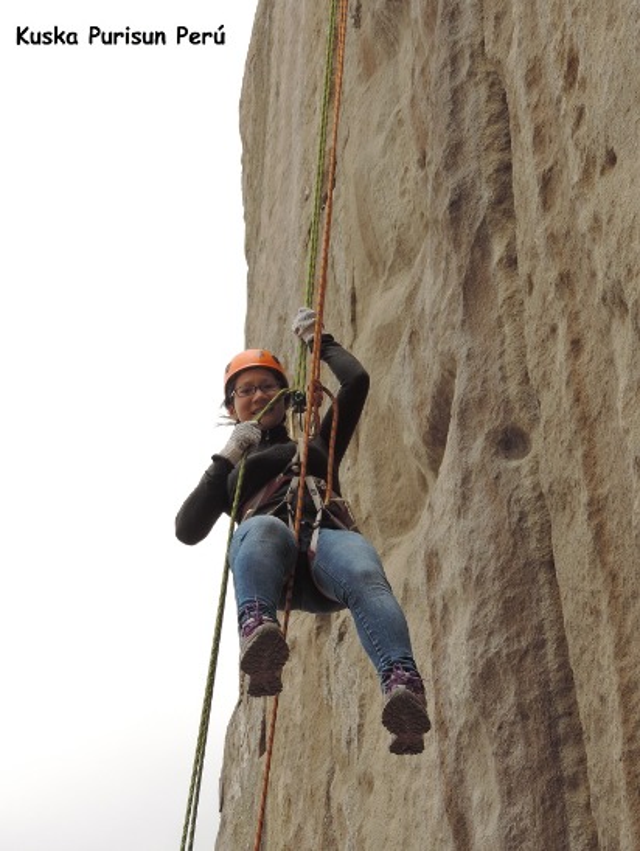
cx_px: 320
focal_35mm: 75
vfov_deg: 26.0
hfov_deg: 19.7
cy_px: 426
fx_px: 1846
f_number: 3.9
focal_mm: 13.3
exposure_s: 1/640
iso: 100
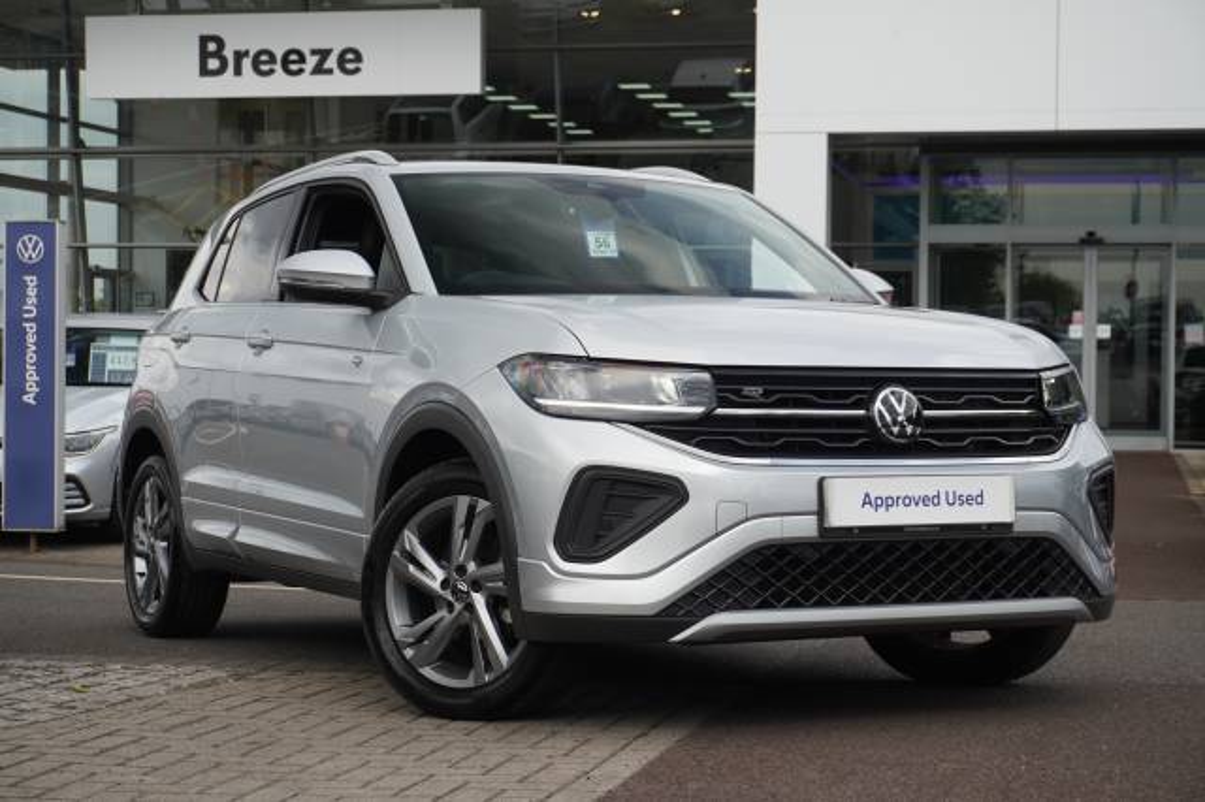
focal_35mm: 69
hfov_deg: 29.3
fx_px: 2308
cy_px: 401
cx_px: 602
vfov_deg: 19.7
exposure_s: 1/750
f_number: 5.6
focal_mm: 46
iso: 500
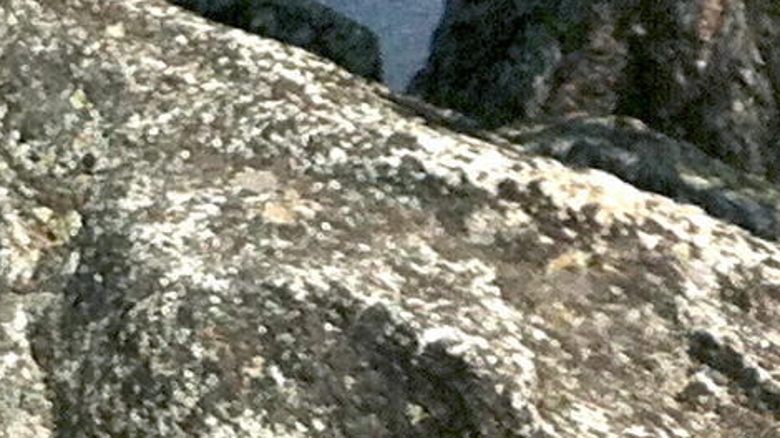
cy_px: -1145
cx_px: -886
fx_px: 4342
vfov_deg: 5.3
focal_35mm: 210
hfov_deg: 9.5
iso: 80
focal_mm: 3.85
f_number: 2.8
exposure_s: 1/1676
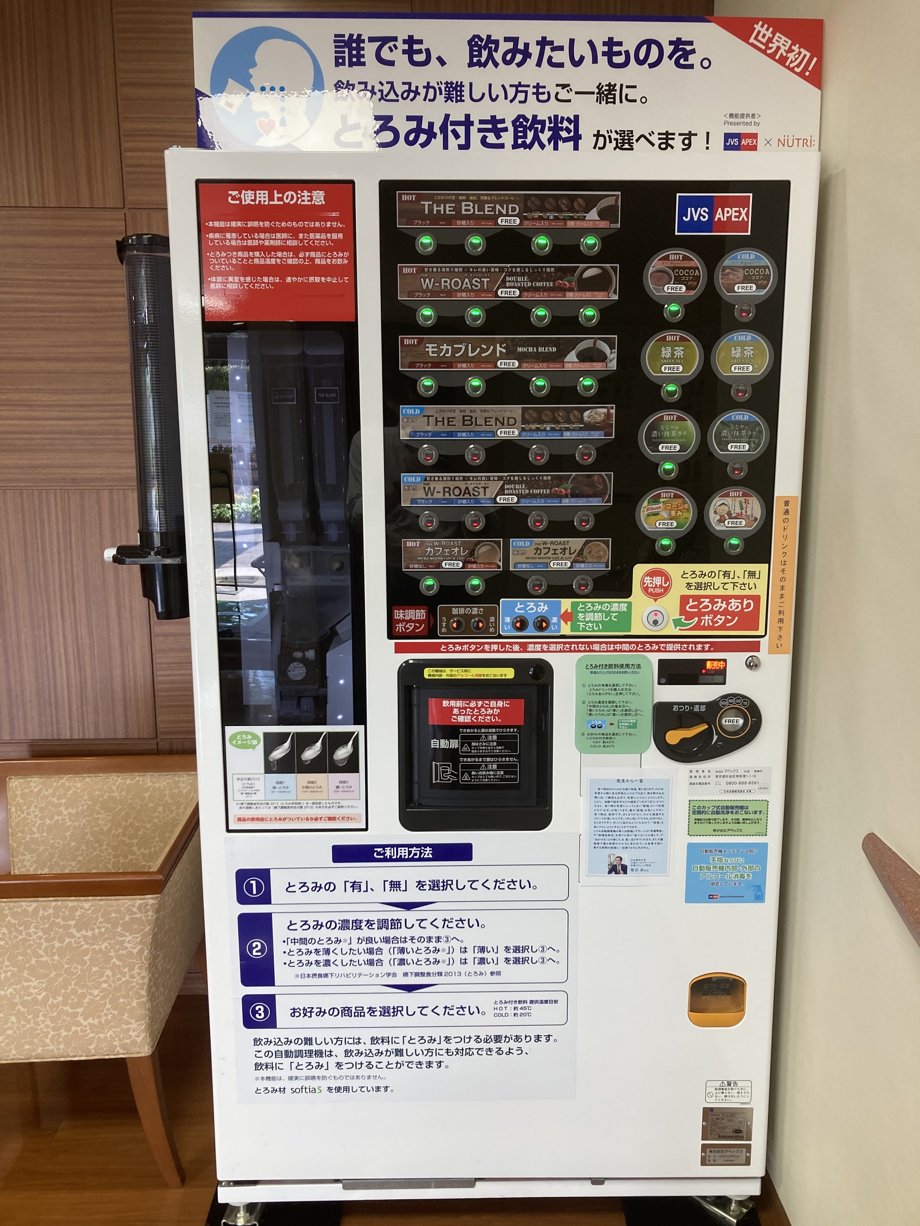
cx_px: 460
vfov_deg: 63.4
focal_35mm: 28
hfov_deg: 49.7
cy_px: 613
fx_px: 992
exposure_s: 1/50
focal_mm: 3.99
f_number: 1.8
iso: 50
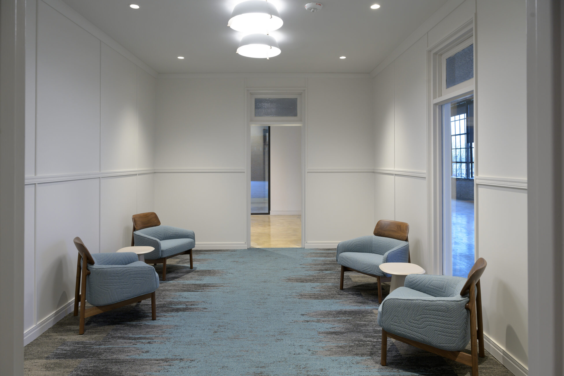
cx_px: 282
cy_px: 188
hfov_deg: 73.7
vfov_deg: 53.1
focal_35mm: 24
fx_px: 376
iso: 400
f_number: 8
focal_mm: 24
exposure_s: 1/6
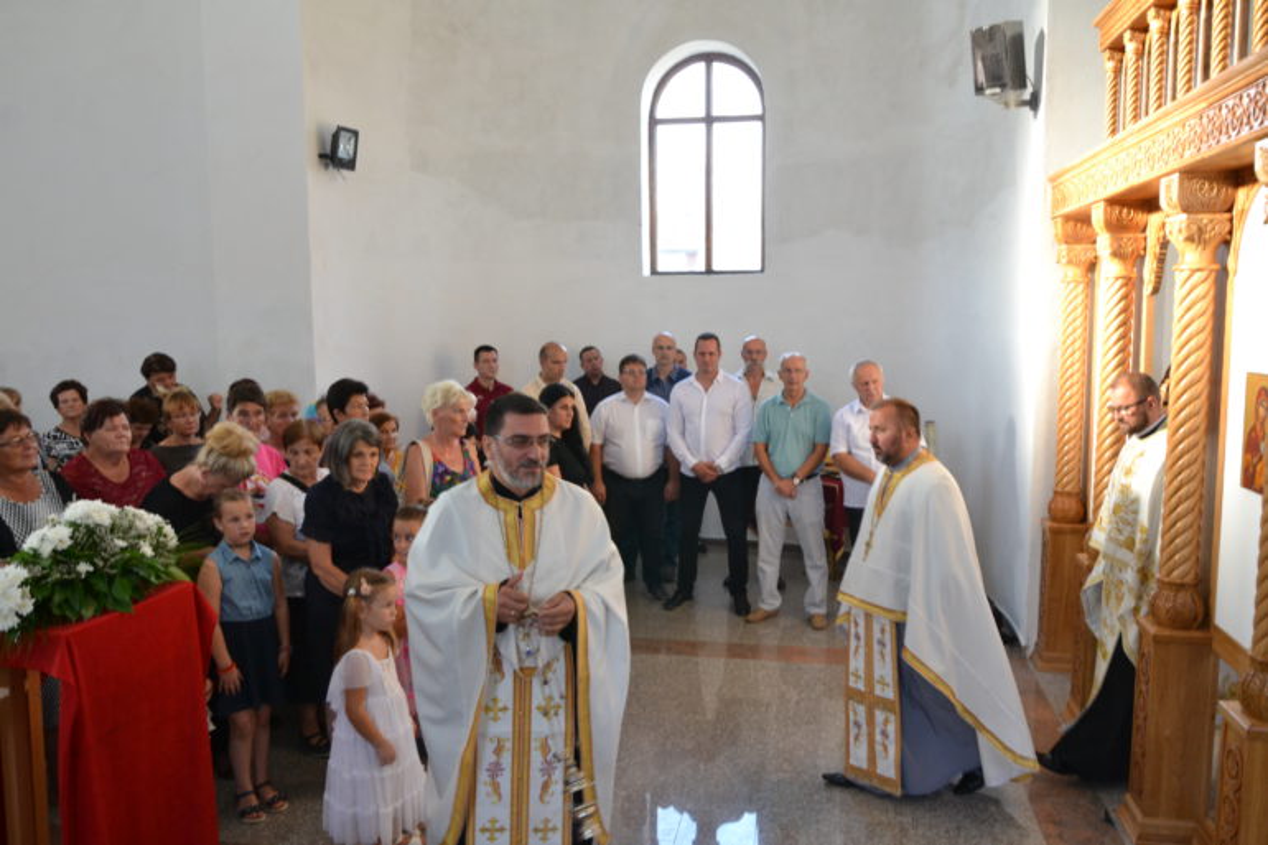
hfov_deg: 67.4
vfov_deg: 47.9
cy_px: 422
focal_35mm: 27
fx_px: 951
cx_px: 634
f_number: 5.6
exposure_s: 1/60
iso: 800
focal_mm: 18
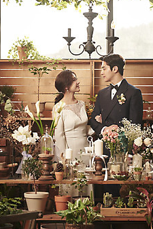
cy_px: 99
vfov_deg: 20.2
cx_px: 83
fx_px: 643
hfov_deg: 13.6
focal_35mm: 101
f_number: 4
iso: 200
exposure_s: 1/100
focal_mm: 85
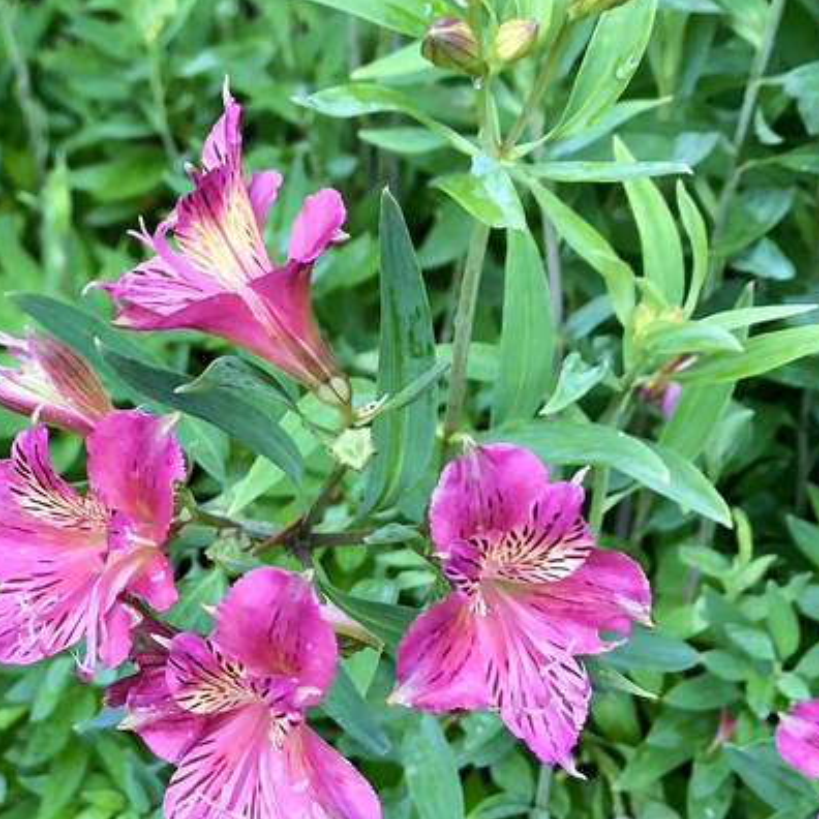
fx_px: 1713
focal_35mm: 64
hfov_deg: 26.2
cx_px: 120
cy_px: 521
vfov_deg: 26.8
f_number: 1.8
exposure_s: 1/120
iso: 64
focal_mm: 3.99
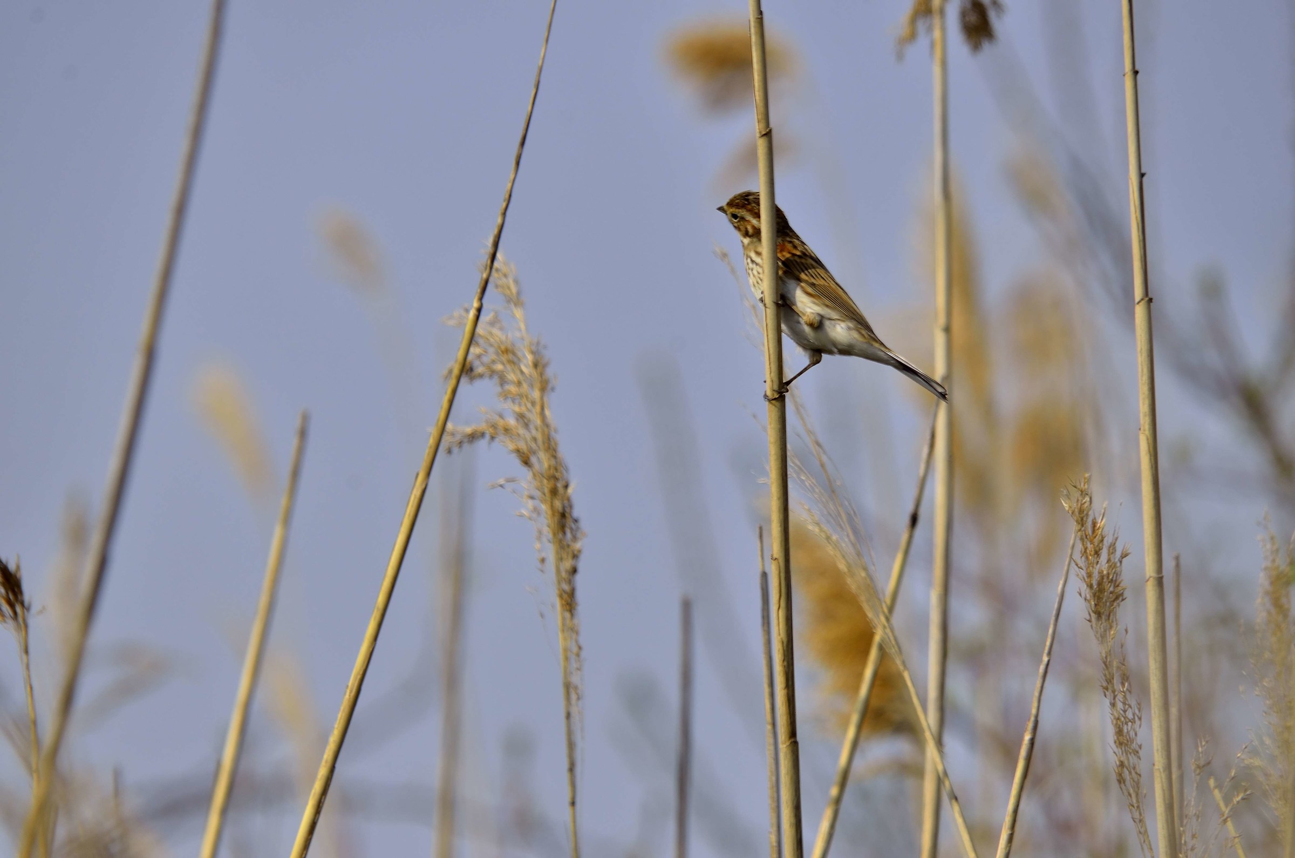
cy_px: 429
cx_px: 648
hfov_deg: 2.8
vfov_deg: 1.8
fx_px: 26920
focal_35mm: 750
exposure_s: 1/320
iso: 100
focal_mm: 500
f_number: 9
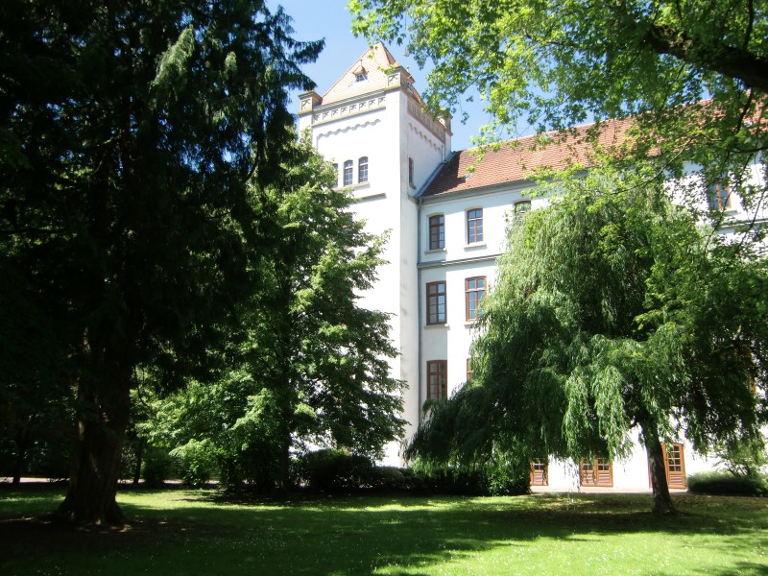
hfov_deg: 61.7
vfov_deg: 48.2
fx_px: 643
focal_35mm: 29
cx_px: 384
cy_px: 288
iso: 64
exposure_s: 1/250
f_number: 3.5
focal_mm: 5.2
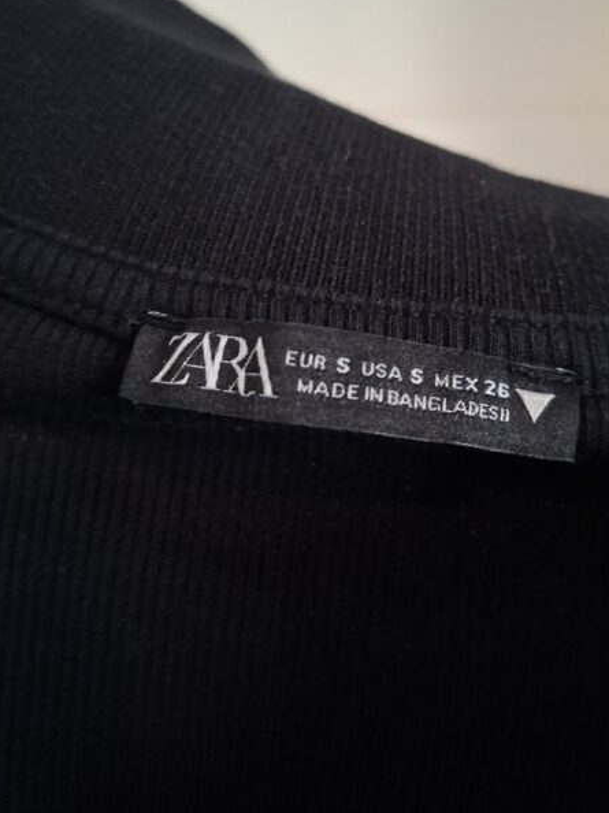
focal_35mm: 31
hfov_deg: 45.3
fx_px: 728
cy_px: 290
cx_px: 353
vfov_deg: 57.4
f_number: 1.8
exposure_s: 1/30
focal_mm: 5.54
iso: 400
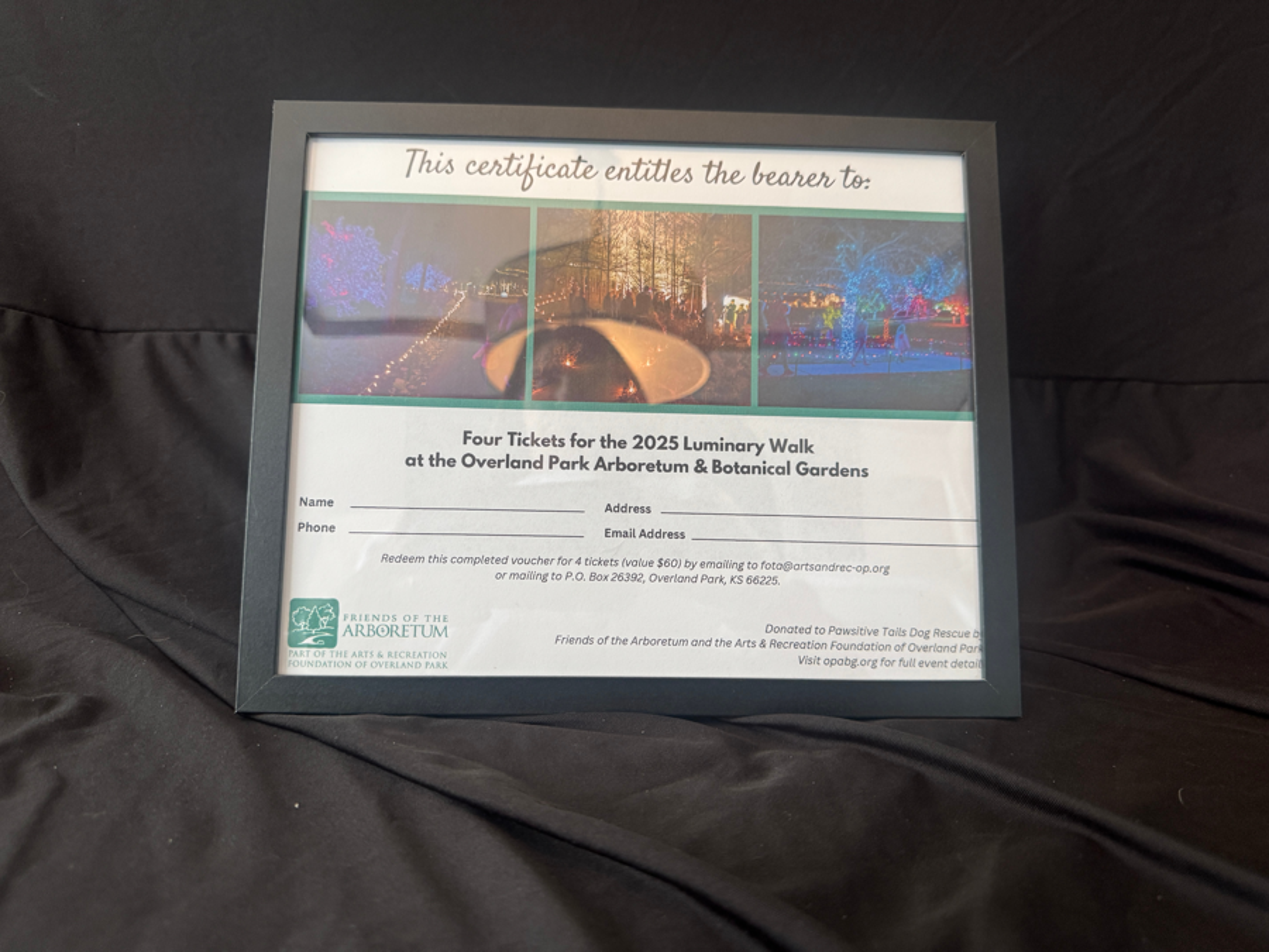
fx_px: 880
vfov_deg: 56.8
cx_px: 634
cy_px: 476
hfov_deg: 71.6
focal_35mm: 24
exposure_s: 1/60
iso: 250
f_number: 1.78
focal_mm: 6.76
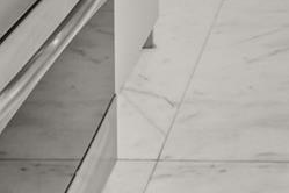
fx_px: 722
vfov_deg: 11.3
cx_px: 352
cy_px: -331
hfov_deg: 21.0
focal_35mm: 90
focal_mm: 14
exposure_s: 1.6
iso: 400
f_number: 11
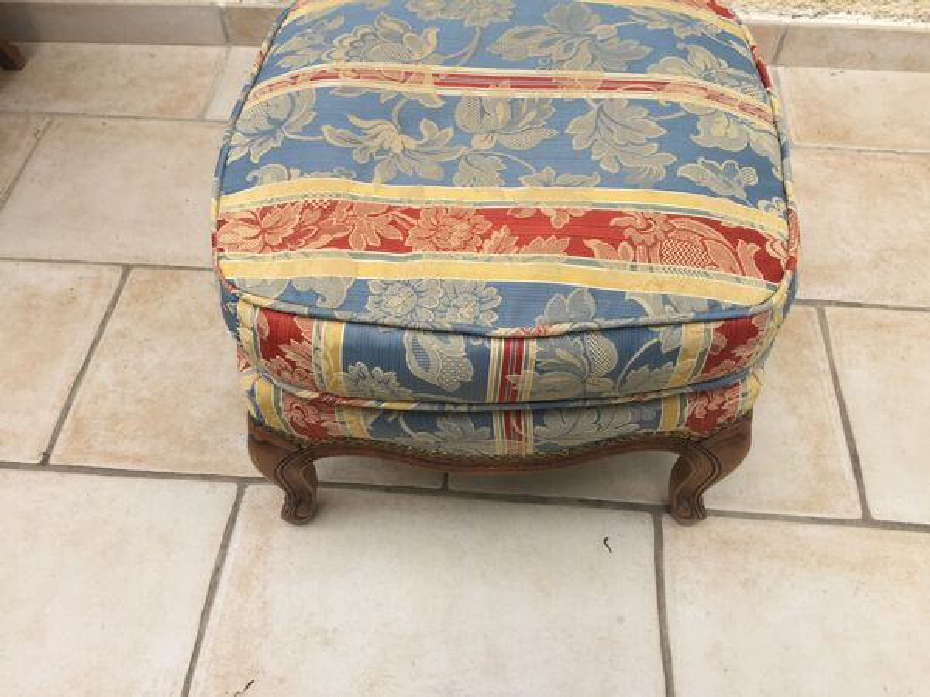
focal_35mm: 29
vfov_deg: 48.2
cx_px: 465
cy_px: 348
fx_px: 779
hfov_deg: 61.7
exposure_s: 1/638
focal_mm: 4.15
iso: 32
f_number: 2.2
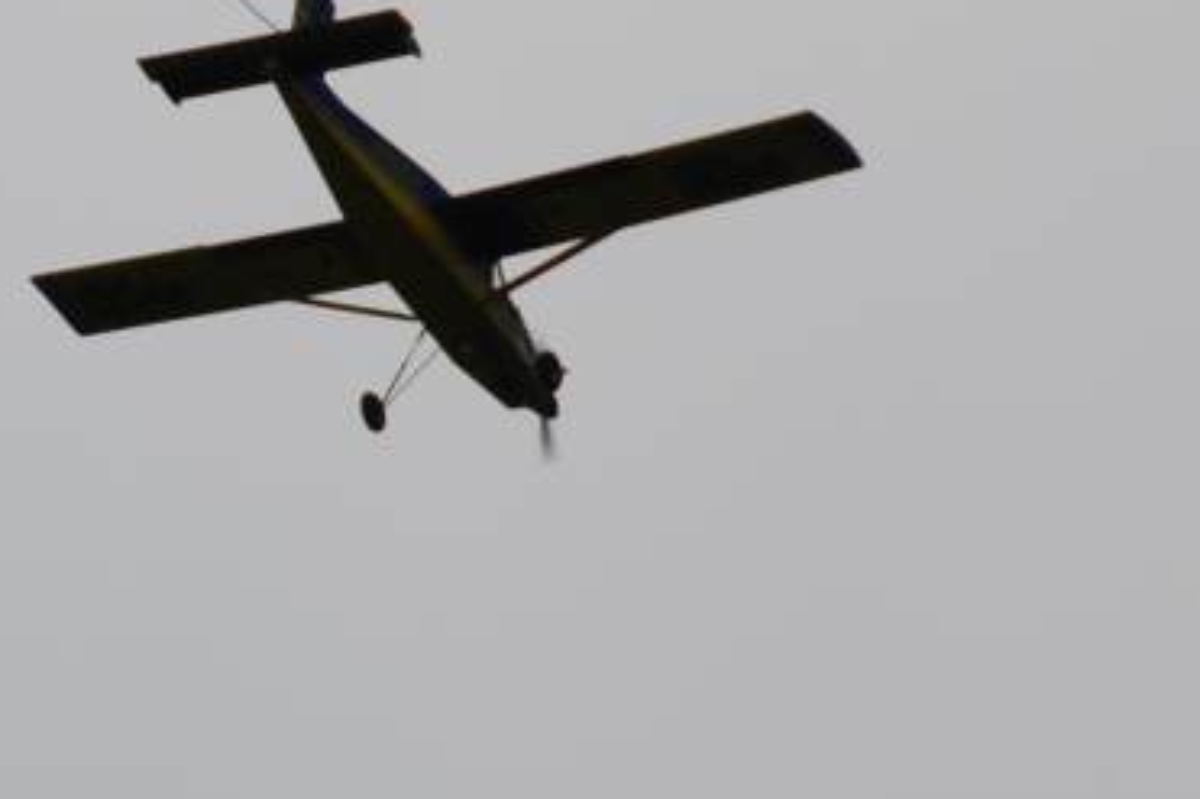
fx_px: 16159
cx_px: 640
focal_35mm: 485
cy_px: 223
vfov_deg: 2.8
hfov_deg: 4.3
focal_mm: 200
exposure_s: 1/1250
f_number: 5.6
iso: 100
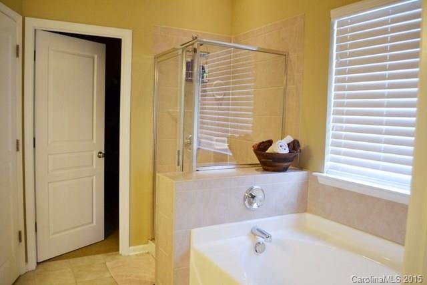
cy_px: 142
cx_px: 214
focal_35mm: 27
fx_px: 320
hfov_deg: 67.4
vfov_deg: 48.0
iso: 400
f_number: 4
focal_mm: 18
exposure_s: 1/60
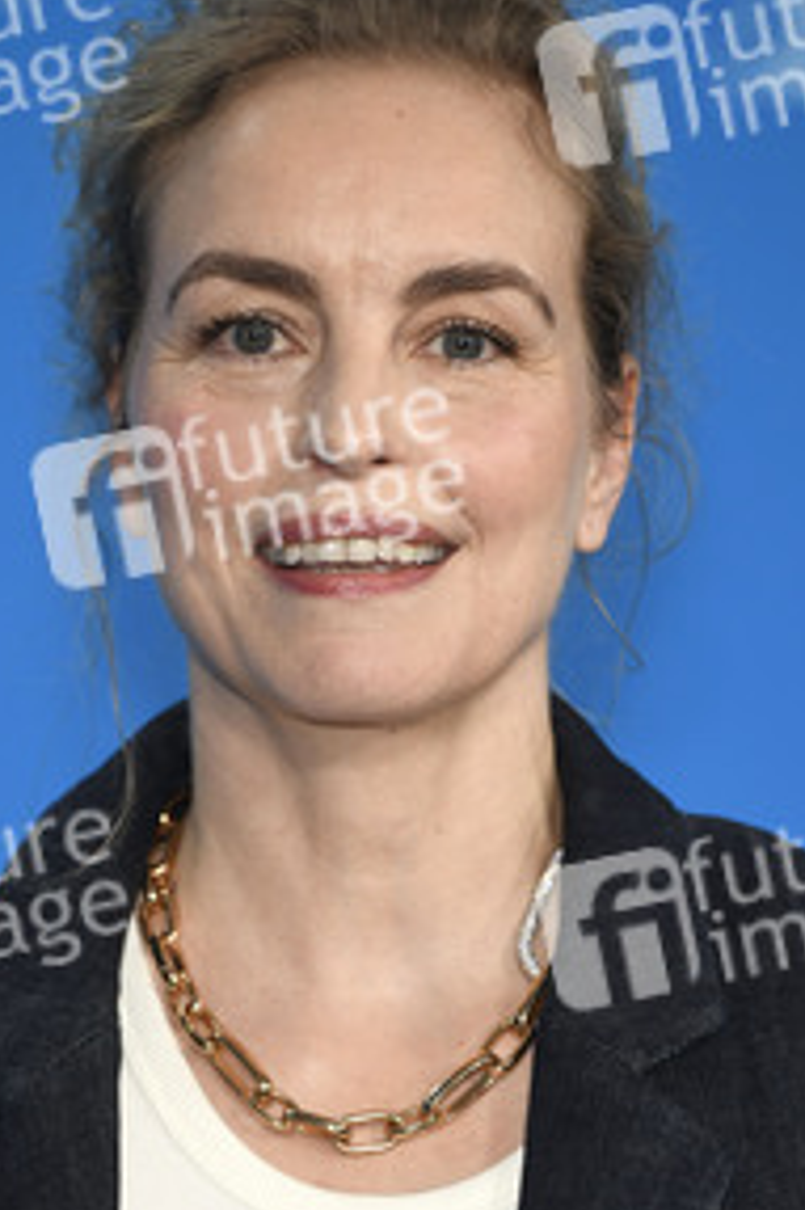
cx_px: 371
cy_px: 700
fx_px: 9369
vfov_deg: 7.4
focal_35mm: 279
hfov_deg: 4.9
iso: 640
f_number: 4
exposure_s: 1/400
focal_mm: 200
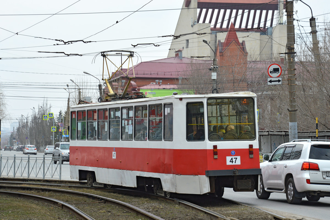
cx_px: 165
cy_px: 110
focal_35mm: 112
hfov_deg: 18.2
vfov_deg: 12.2
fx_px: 1031
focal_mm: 75
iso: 200
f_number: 8
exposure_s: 1/320
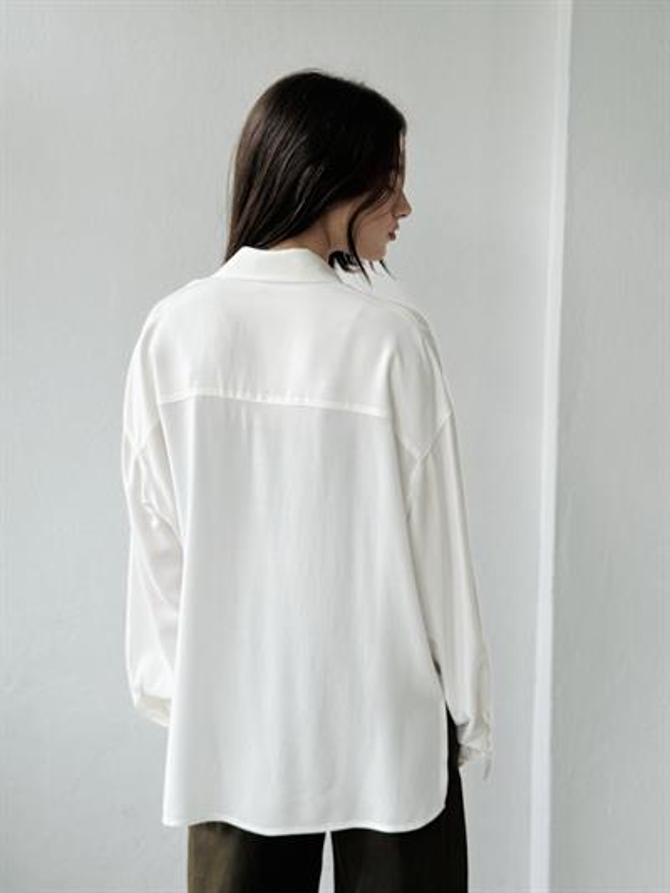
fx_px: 1238
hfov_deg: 30.3
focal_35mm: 48
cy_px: 446
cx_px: 335
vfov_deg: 39.6
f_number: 1.78
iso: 64
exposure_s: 1/227
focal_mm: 6.76
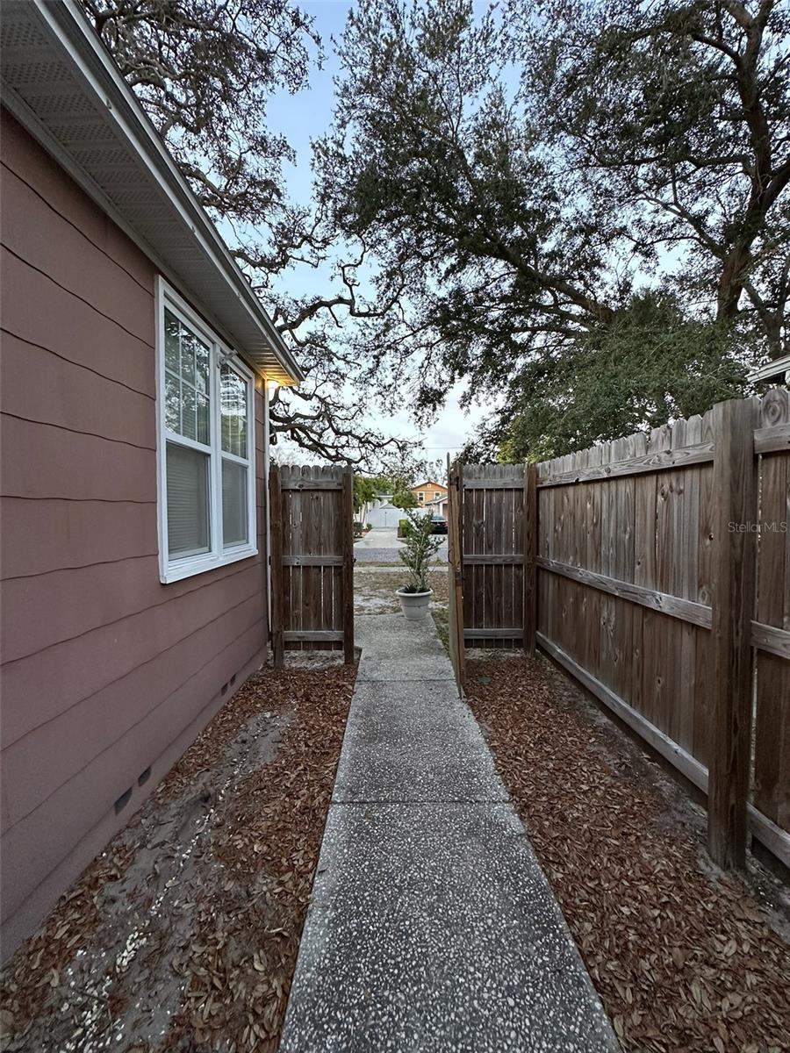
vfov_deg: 102.1
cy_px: 526
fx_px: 426
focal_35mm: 14
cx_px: 395
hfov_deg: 85.7
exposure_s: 1/71
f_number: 2.2
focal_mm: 2.22
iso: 320
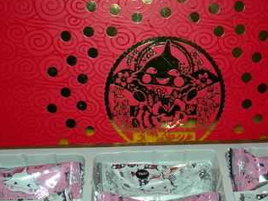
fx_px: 465
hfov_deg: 32.1
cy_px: 149
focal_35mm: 60
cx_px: 159
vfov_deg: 24.2
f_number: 2.8
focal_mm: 7.8
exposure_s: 1/60.1
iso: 50
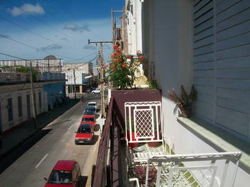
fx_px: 246
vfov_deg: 41.8
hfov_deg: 54.0
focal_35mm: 34
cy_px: 94
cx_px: 125
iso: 80
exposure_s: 1/800
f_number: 5.5
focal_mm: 5.7
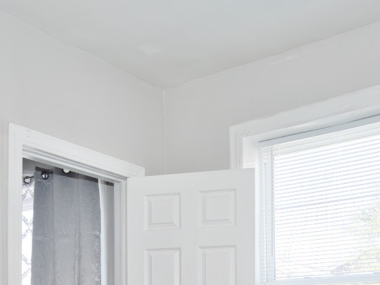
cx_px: 209
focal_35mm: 49
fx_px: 538
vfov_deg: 26.9
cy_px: 325
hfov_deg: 38.9
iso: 160
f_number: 7.1
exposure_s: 1/50
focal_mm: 18
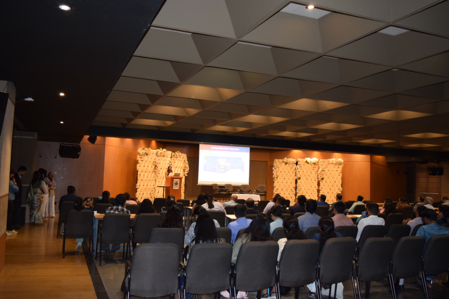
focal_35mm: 33
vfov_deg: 40.0
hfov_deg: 57.2
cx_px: 224
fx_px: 412
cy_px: 150
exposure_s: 1/60
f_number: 3.8
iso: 1400
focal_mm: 22
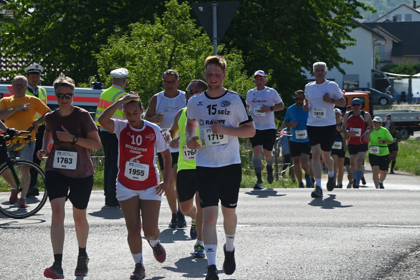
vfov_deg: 6.9
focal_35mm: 200
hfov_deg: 10.3
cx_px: 210
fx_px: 2332
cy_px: 140
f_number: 18
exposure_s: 1/160
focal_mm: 200
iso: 250
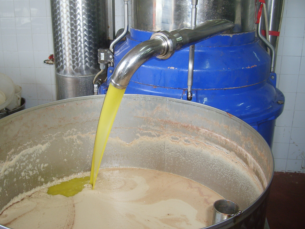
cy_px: 103
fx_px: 344
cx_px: 140
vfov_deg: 36.8
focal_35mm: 39
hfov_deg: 47.8
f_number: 2.8
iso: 100
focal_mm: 5.8
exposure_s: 1/45
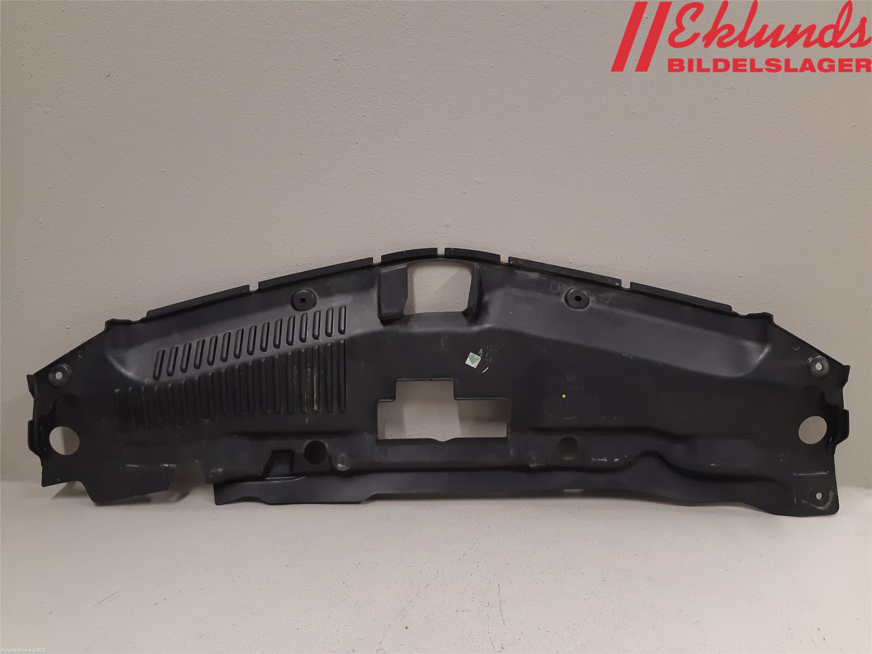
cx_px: 436
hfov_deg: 67.3
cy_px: 327
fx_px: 655
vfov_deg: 53.1
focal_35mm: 26
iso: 125
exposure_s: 1/50
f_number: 1.7
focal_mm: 3.93
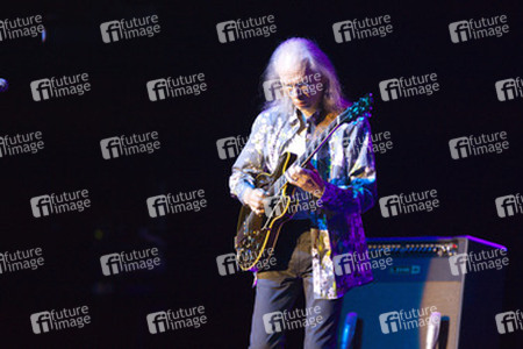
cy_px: 174
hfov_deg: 6.9
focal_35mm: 300
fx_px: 4358
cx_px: 262
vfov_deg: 4.6
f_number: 2.8
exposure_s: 1/100
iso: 1600
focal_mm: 300
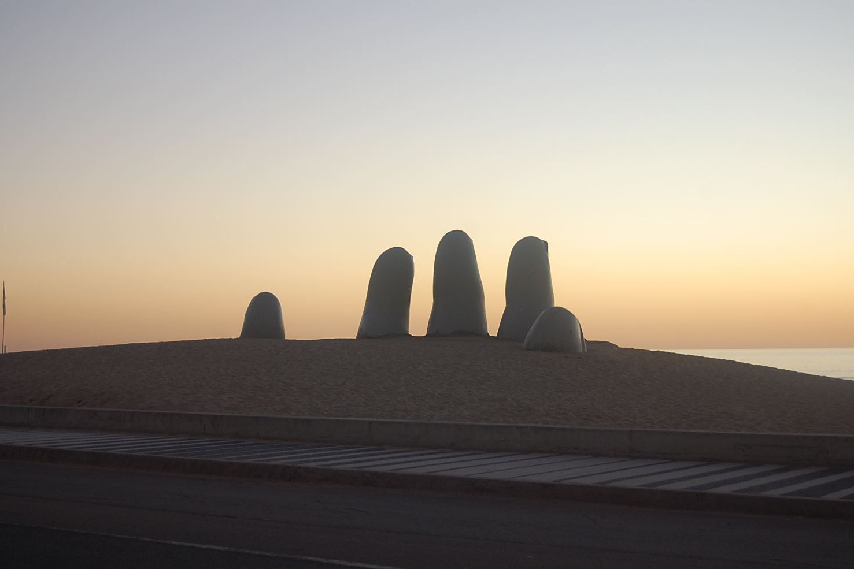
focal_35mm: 58
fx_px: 1376
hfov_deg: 34.5
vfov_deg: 23.4
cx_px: 431
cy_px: 282
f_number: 5
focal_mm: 38
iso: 400
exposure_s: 1/80
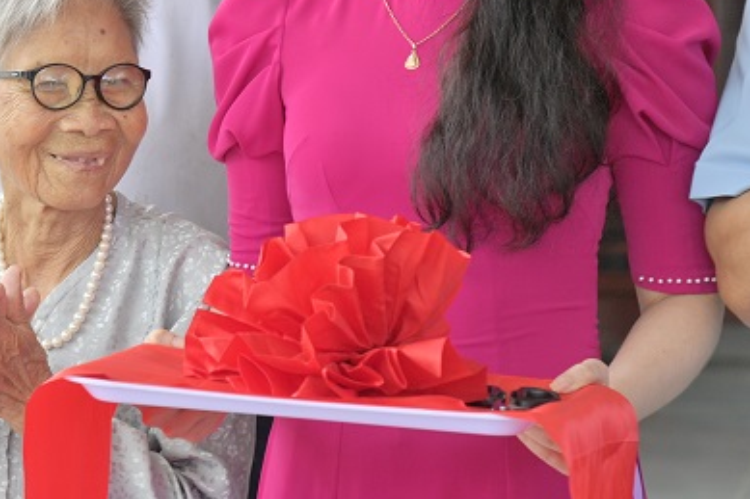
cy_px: 183
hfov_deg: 9.6
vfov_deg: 6.4
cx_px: -8
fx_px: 4435
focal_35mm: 213
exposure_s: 1/100
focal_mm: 92
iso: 100
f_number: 5
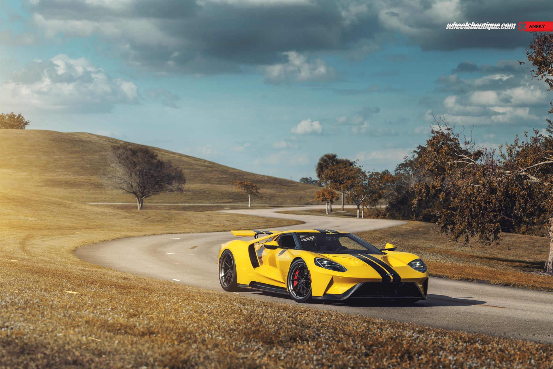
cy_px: 184
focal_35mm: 89
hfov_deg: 22.9
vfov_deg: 15.4
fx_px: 1367
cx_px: 276
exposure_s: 1/400
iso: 100
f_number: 6.3
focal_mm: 89
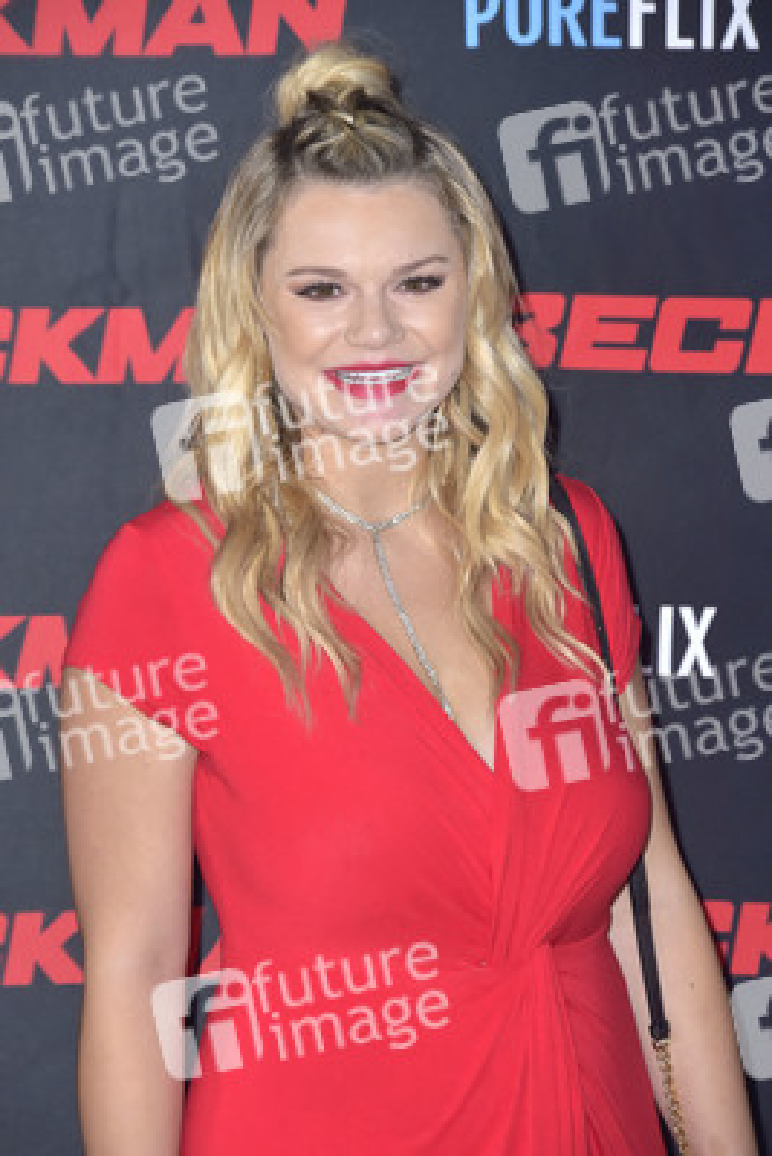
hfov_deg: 6.5
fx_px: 6749
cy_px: 578
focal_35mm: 210
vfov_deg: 9.8
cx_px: 386
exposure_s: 1/250
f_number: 7.1
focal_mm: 210
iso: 640
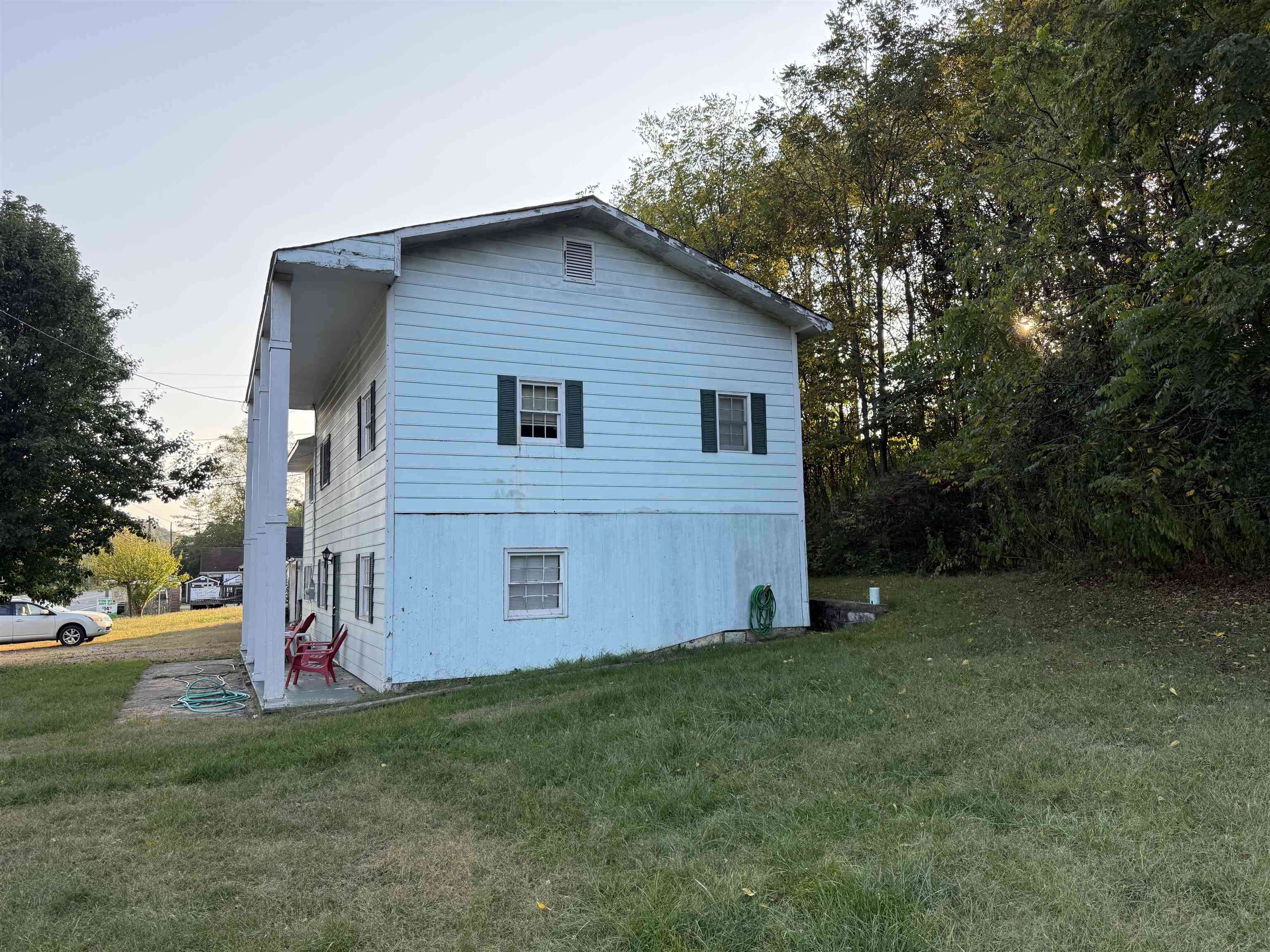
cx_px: 635
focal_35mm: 24
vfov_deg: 56.8
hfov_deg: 71.6
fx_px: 881
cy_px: 476
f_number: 1.78
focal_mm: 6.76
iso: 100
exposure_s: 1/813
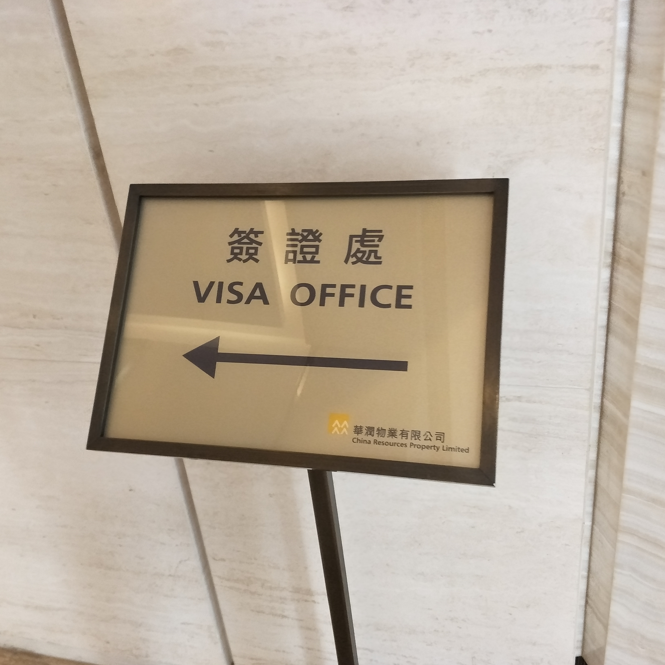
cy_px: 341
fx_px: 652
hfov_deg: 53.9
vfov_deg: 54.0
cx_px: 299
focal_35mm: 30
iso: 163
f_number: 1.7
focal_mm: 4.1
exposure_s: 1/33
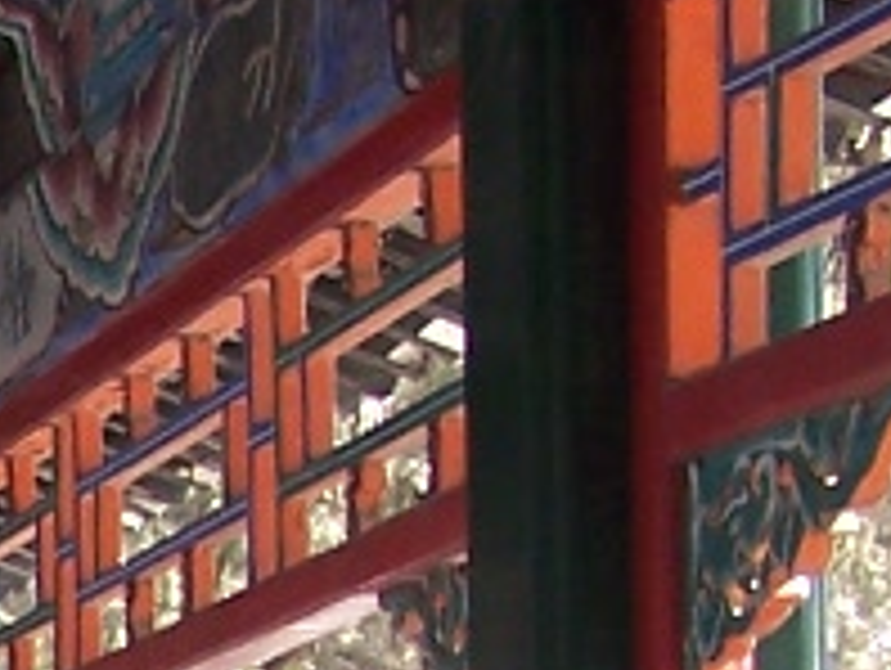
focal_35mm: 230
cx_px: -958
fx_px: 5927
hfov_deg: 8.1
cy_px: 1322
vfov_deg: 6.3
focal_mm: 6.3
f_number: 2.8
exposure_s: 1/45
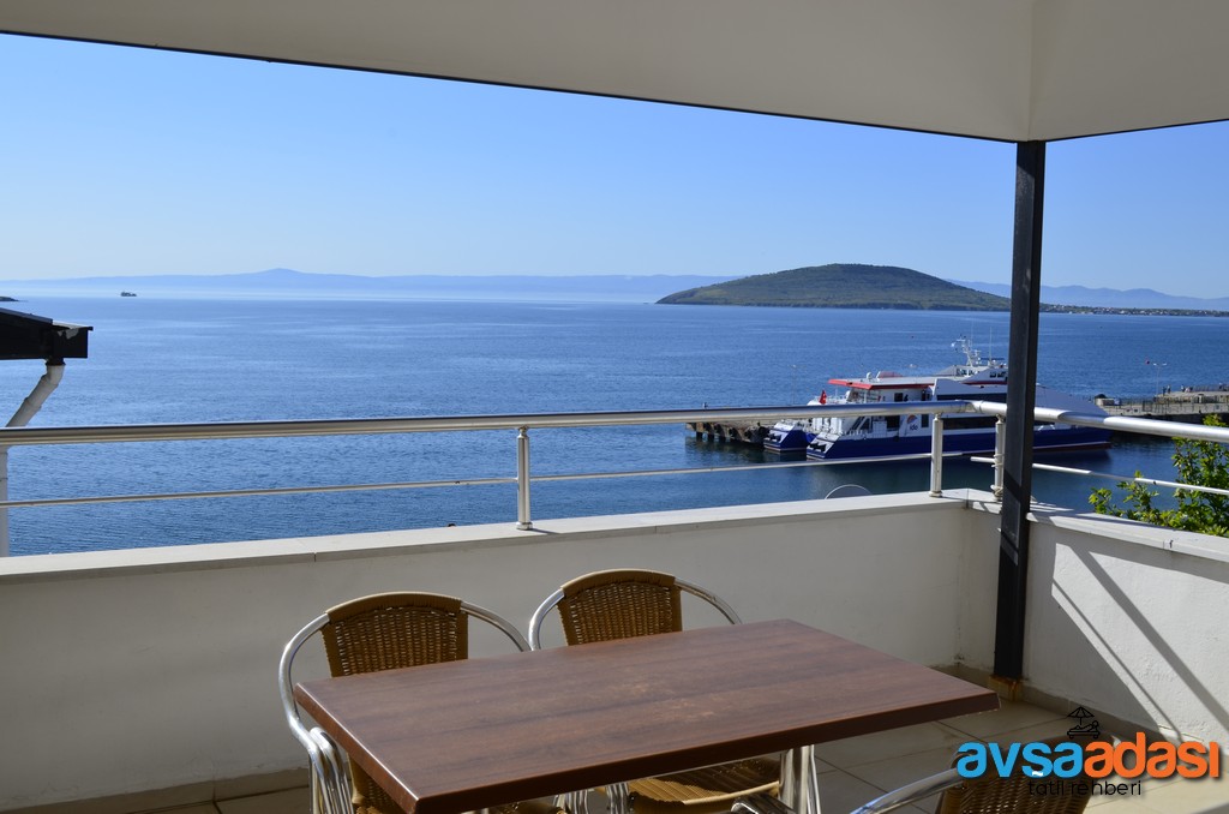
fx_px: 1226
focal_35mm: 36
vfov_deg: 36.7
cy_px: 407
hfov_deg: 53.2
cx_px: 614
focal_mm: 24
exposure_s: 1/180
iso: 100
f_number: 11
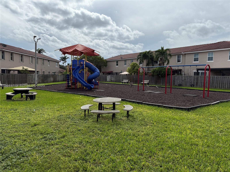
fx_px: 159
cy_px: 86
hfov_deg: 71.6
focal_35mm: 24
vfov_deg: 56.8
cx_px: 115
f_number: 1.78
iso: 80
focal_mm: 6.76
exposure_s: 1/6711
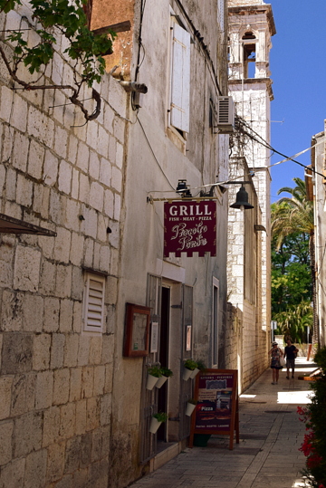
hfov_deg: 27.4
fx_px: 665
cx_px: 224
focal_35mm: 49
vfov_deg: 39.3
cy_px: 128
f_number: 10
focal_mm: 22
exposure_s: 1/160
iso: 400
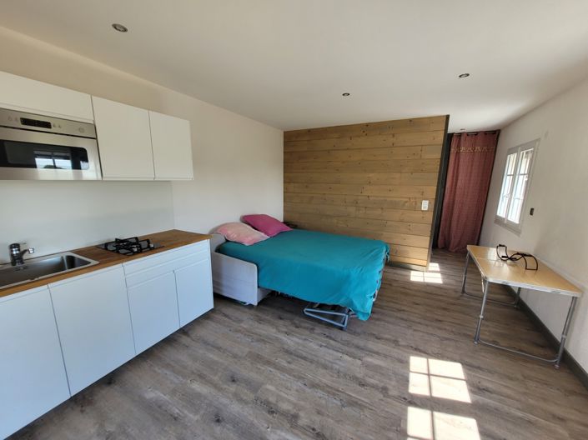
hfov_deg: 106.2
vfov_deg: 89.9
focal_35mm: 13
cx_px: 294
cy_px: 220
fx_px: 221
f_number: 2.2
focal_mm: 1.74
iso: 50
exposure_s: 1/100
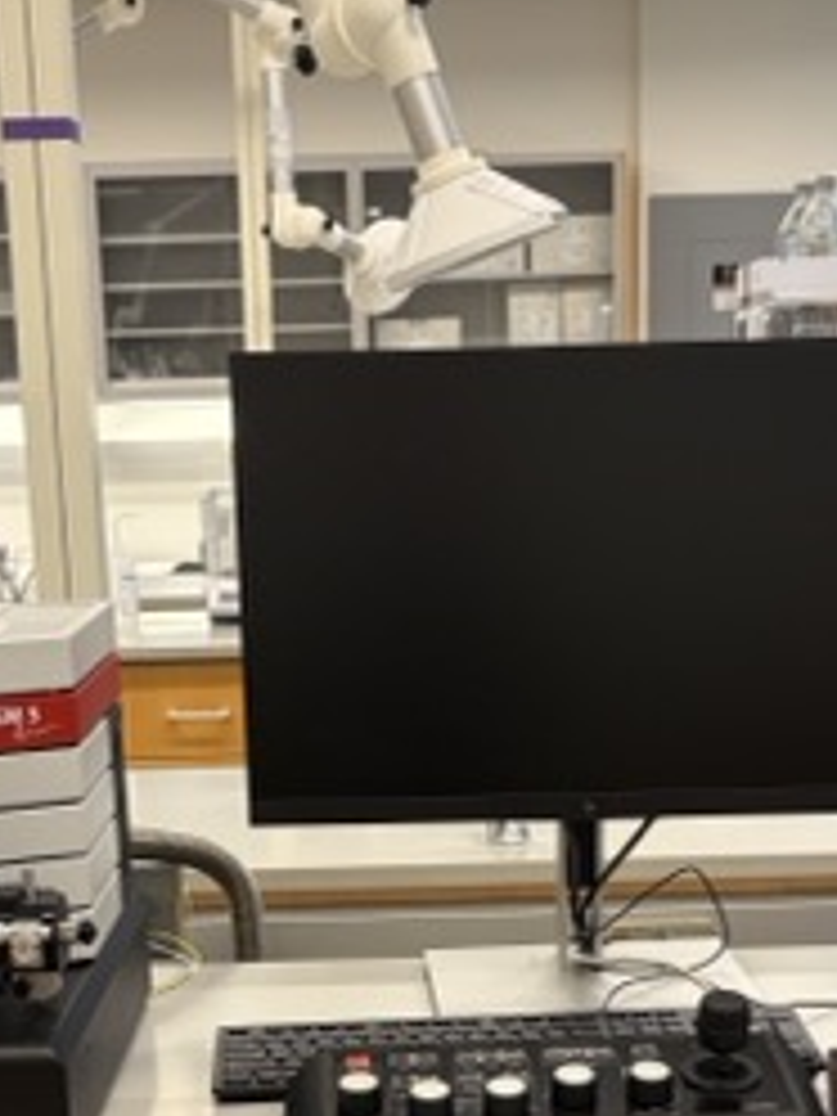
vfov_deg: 28.0
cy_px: 990
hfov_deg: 21.9
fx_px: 2160
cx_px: 410
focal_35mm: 67
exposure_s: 1/60
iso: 80
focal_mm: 5.96
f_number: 1.6
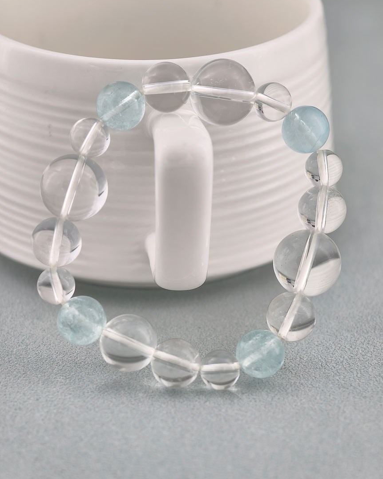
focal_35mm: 89
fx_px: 1261
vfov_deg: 21.5
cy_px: 251
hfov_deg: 17.3
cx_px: 193
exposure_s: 1/160
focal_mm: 22.48
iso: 125
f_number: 2.67
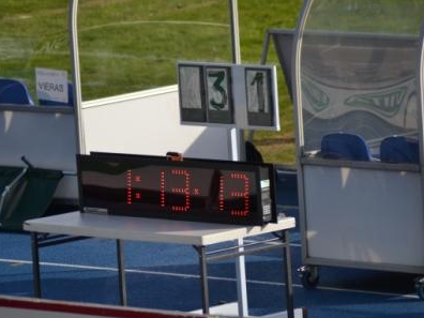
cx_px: 201
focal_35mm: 490
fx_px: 6002
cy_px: 159
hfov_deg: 4.0
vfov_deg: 3.0
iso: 400
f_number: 5.6
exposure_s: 1/1600
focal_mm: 300
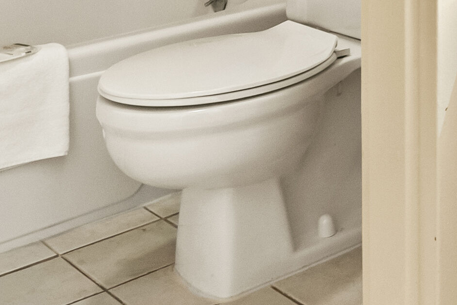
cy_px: -137
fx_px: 690
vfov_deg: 21.4
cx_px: 246
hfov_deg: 36.6
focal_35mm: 54
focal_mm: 17.1
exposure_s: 1/20
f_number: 6.3
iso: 800
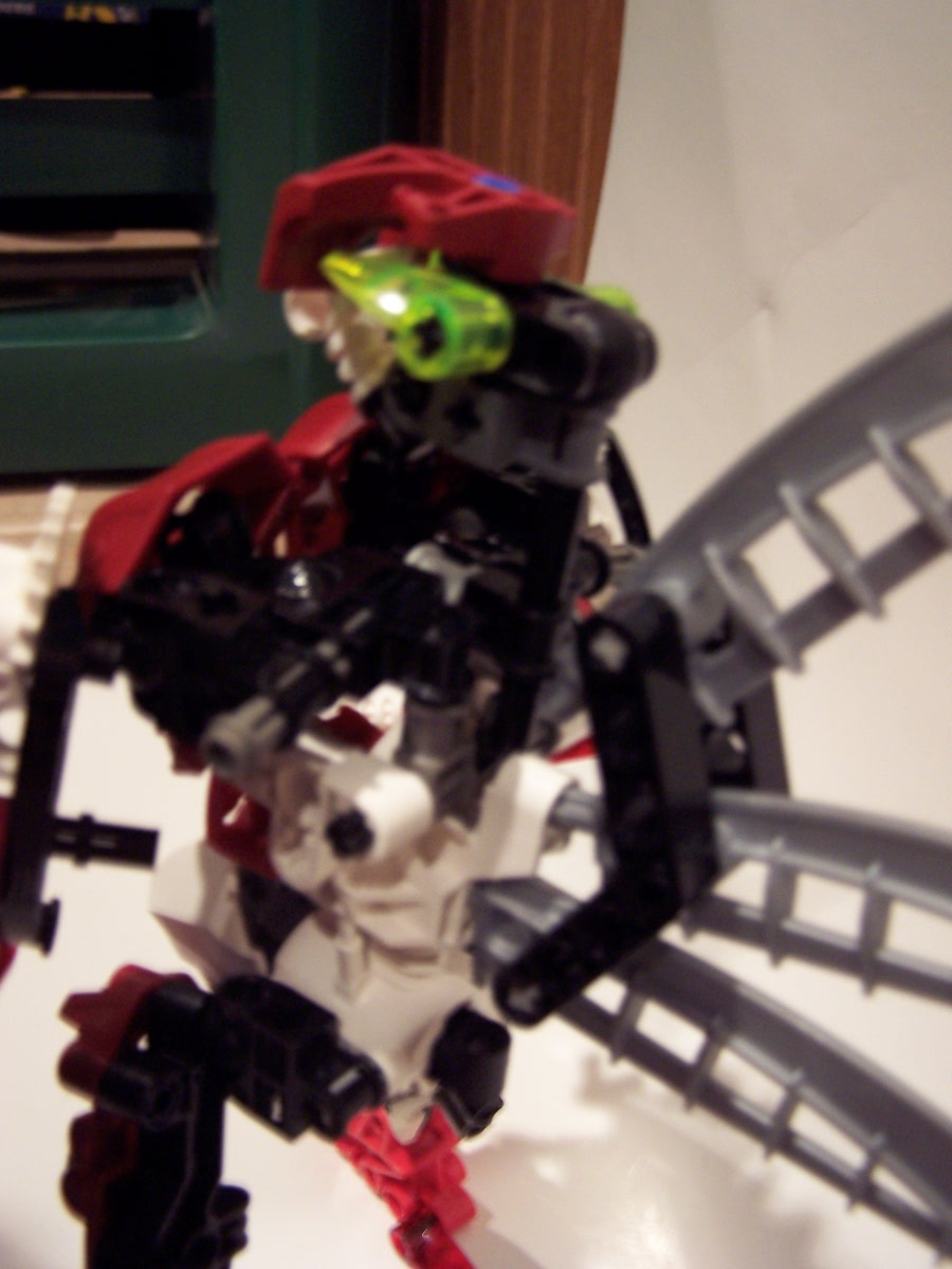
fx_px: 1393
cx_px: 476
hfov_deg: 37.7
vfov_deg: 49.0
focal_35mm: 38
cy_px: 634
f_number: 2.8
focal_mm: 6.3
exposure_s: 1/8
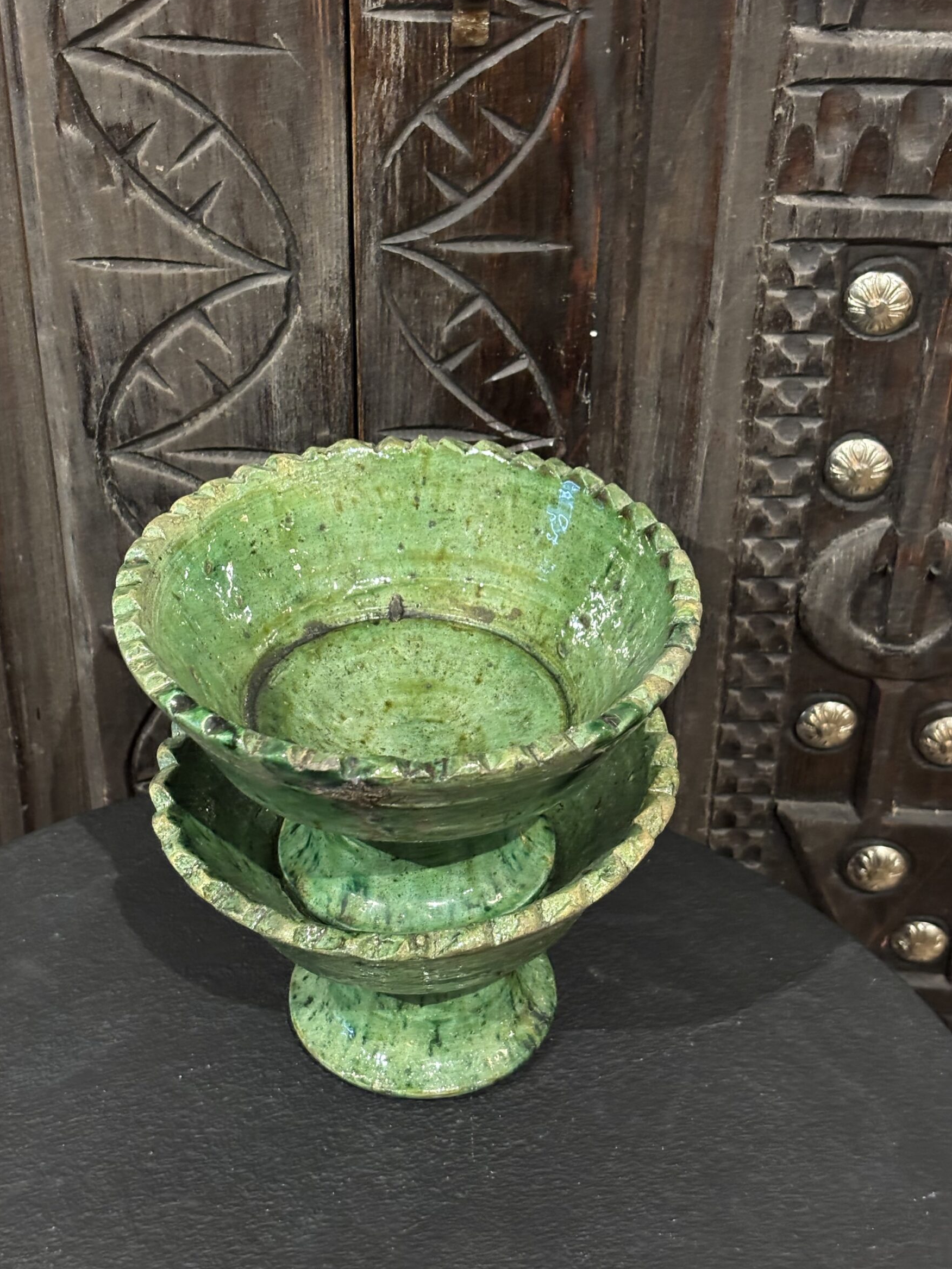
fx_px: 2090
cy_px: 574
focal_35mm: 57
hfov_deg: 25.7
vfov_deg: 33.8
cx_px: 433
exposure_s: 1/25
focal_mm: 5.96
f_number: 1.6
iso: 320
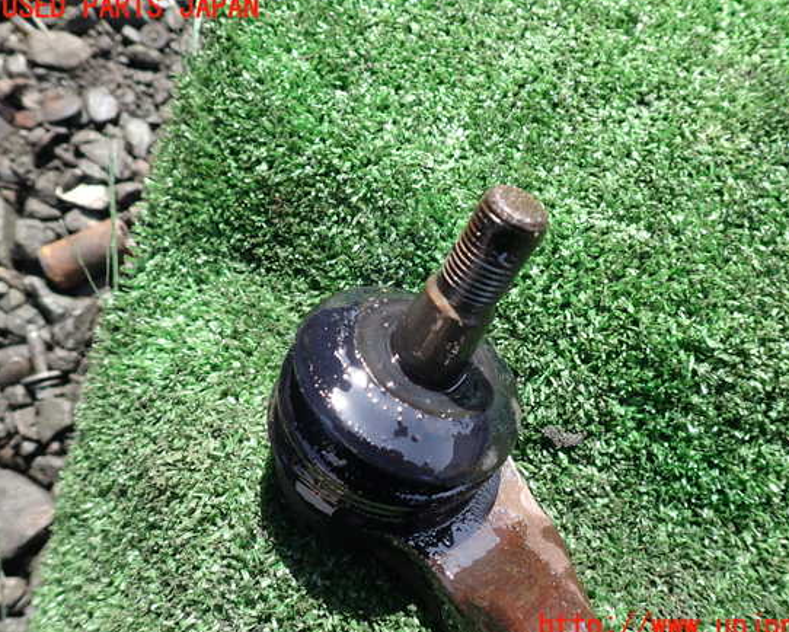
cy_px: 317
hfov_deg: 63.9
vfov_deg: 53.2
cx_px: 431
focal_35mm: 27
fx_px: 631
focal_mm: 4.5
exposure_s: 1/400
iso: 100
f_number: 2.8
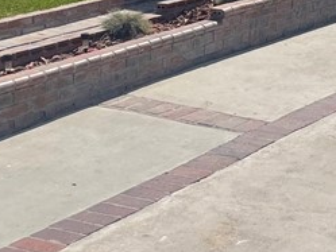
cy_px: -111
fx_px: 1039
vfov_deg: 13.2
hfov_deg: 17.4
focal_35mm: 107
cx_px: 412
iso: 32
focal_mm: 4.2
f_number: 1.6
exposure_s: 1/7299
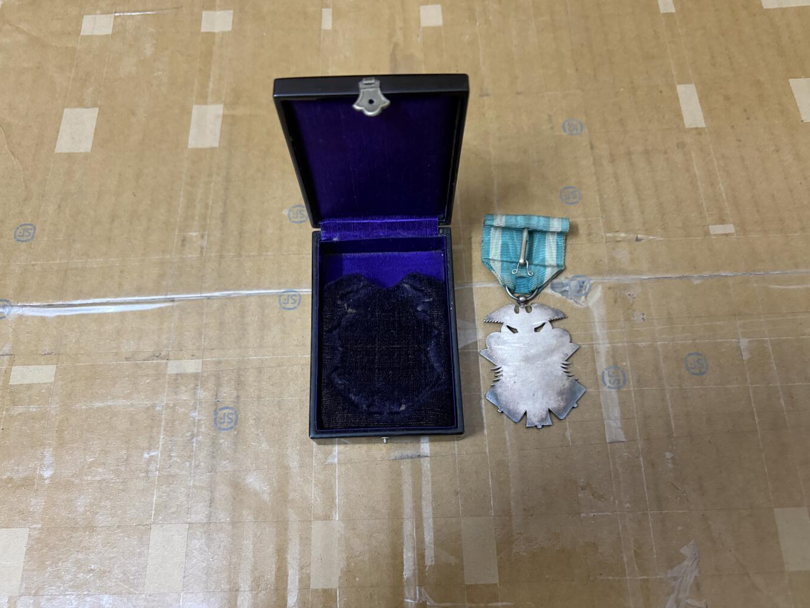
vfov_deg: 51.3
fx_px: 632
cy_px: 295
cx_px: 404
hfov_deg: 65.3
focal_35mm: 27
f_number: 1.6
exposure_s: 1/25
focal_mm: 5.96
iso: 500
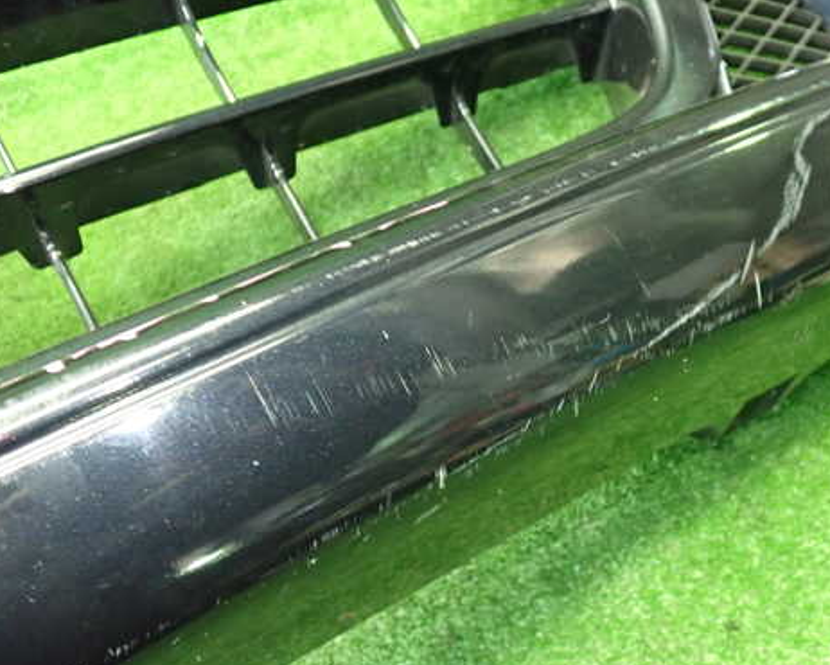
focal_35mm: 38
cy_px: 318
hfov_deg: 47.4
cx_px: 528
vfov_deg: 39.2
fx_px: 934
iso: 800
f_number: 2.3
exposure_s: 1/30
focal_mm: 5.4
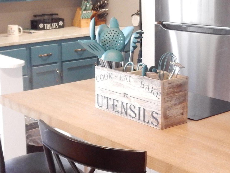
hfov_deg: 27.7
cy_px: 48
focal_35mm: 70
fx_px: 465
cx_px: 99
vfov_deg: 20.9
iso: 400
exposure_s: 1/13
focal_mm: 4.5
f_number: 3.7
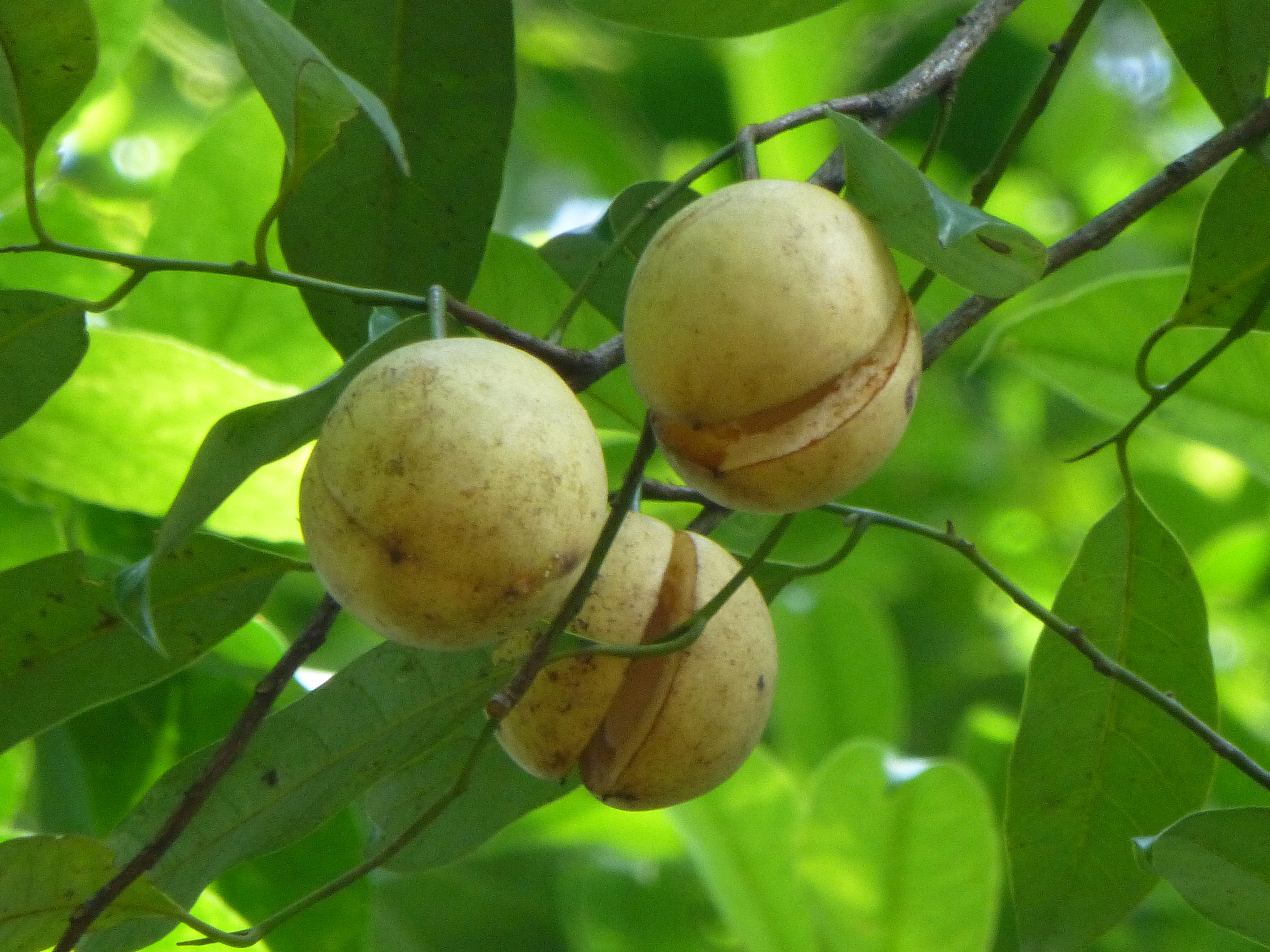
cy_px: 476
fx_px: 17610
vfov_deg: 3.1
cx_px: 635
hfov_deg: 4.1
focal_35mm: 480
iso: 400
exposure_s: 1/50
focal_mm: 86
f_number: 6.4
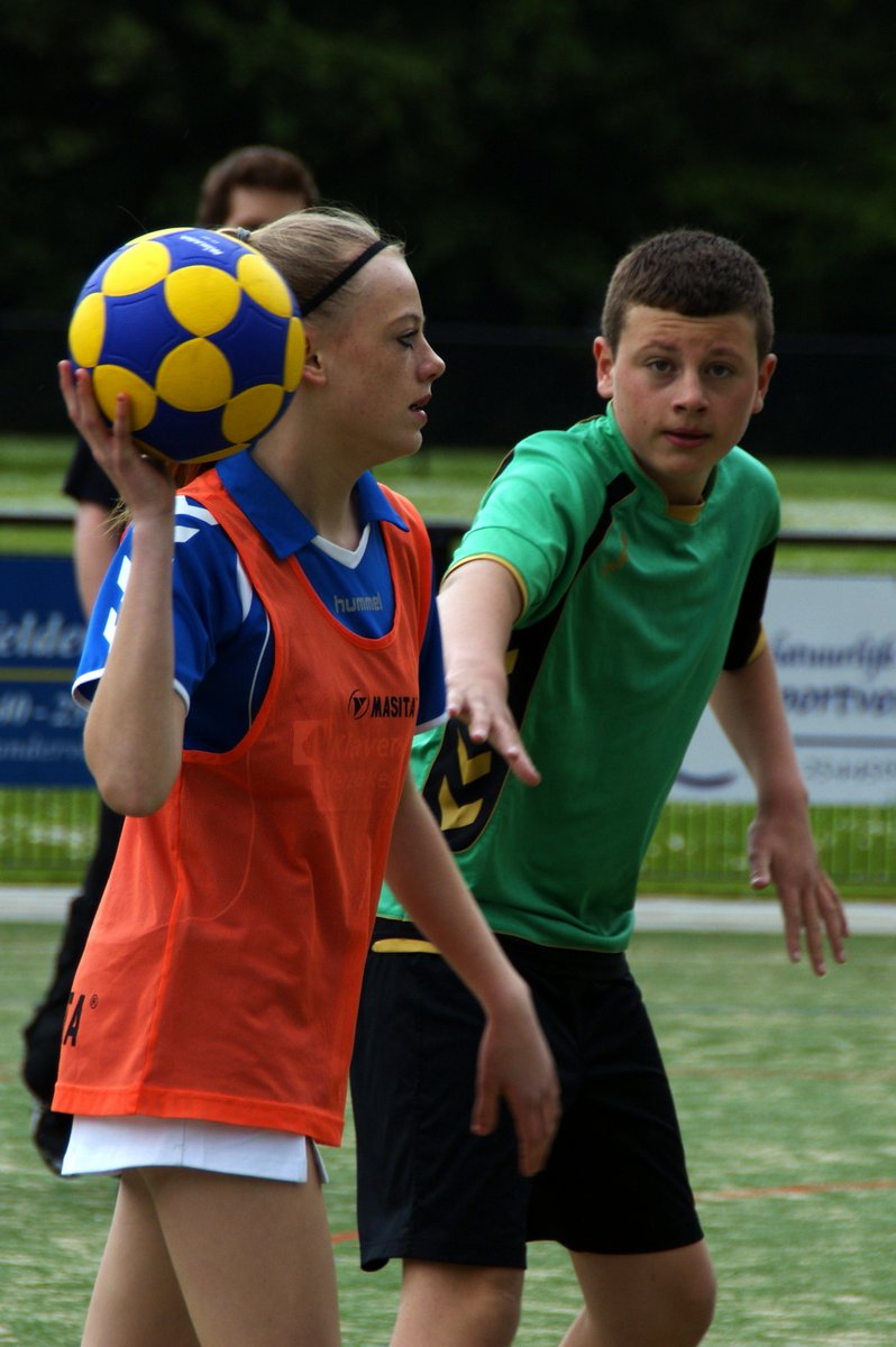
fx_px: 8975
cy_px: 674
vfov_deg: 8.6
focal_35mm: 240
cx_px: 448
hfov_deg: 5.7
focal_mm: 160
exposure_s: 1/320
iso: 100
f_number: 6.3
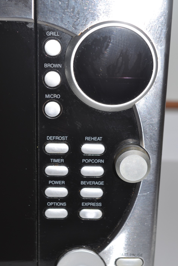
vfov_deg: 31.4
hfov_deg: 21.2
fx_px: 474
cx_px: 95
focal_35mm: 64
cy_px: 125
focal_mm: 40
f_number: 8
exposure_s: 1/60
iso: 100
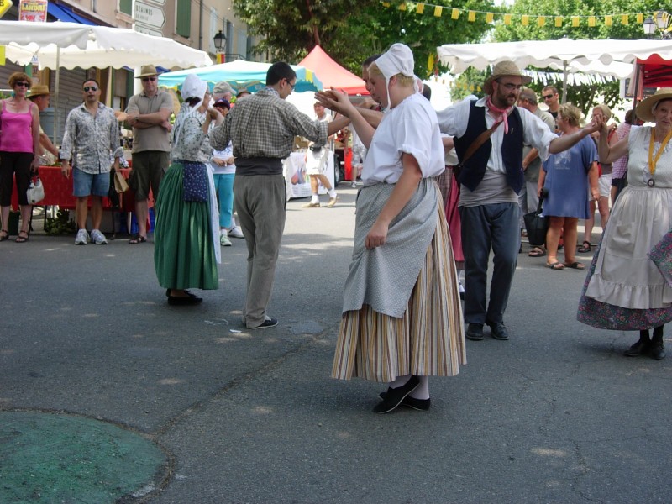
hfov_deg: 37.5
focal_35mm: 51
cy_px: 252
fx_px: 990
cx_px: 336
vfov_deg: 28.6
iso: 64
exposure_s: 1/296
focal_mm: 10.6
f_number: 3.2
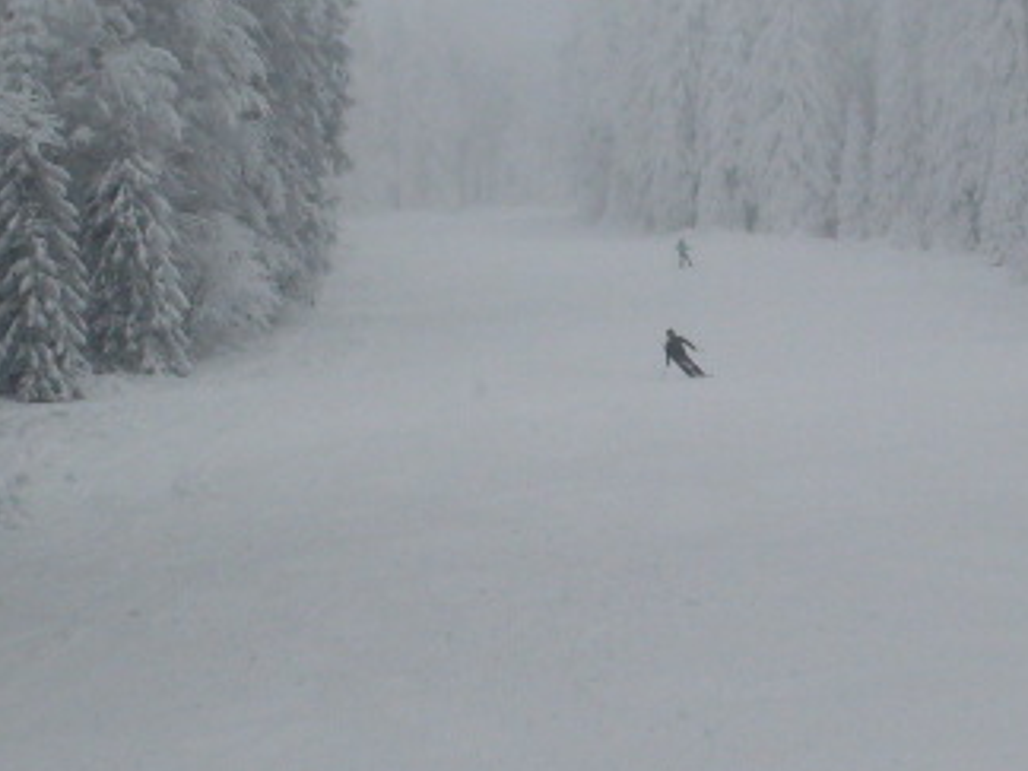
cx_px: 857
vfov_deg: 12.3
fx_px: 3564
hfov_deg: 16.3
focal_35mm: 120
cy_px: 378
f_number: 8.4
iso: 80
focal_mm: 6.3
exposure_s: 1/250
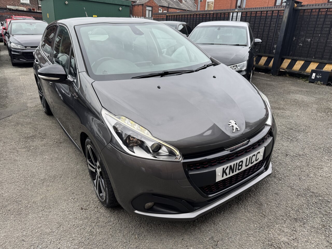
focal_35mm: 24
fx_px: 230
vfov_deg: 56.8
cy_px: 124
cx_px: 166
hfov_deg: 71.6
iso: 80
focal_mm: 6.76
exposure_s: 1/864
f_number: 1.78
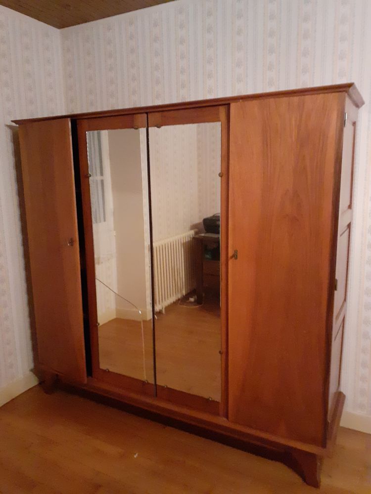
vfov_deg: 65.3
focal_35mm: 27
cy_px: 247
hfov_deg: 51.4
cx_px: 186
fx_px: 386
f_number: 1.9
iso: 800
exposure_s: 1/20
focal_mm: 3.6
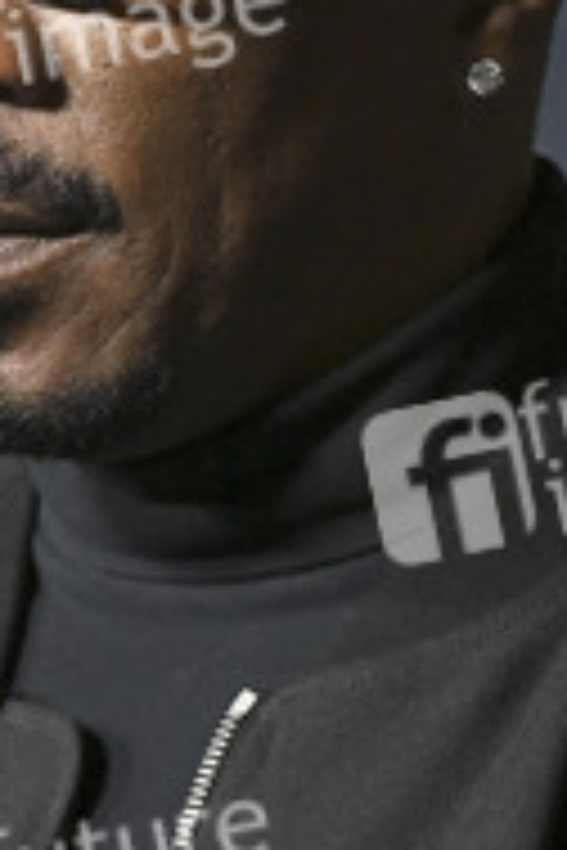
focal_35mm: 406
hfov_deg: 3.4
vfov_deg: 5.1
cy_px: 234
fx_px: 9591
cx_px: 184
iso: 2500
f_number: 5.6
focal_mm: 128
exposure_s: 1/320
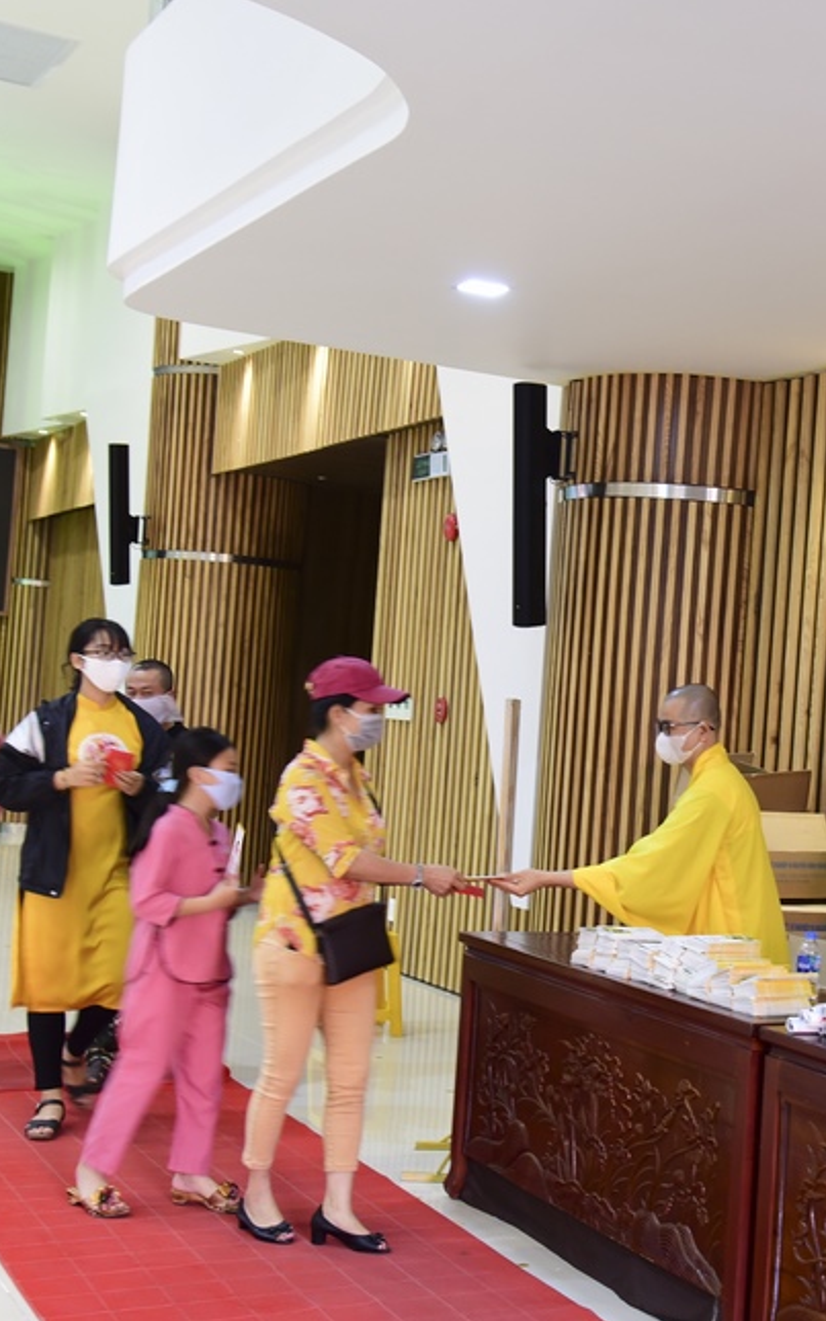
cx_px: 420
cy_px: 663
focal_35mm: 36
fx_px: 1295
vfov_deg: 54.0
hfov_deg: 35.4
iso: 1000
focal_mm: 35
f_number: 5
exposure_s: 1/30
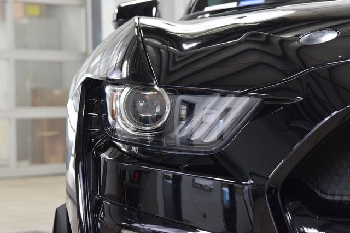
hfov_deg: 19.5
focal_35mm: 105
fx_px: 1021
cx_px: 175
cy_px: 116
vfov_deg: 13.0
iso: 1600
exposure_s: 1/30
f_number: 7.1
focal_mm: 70
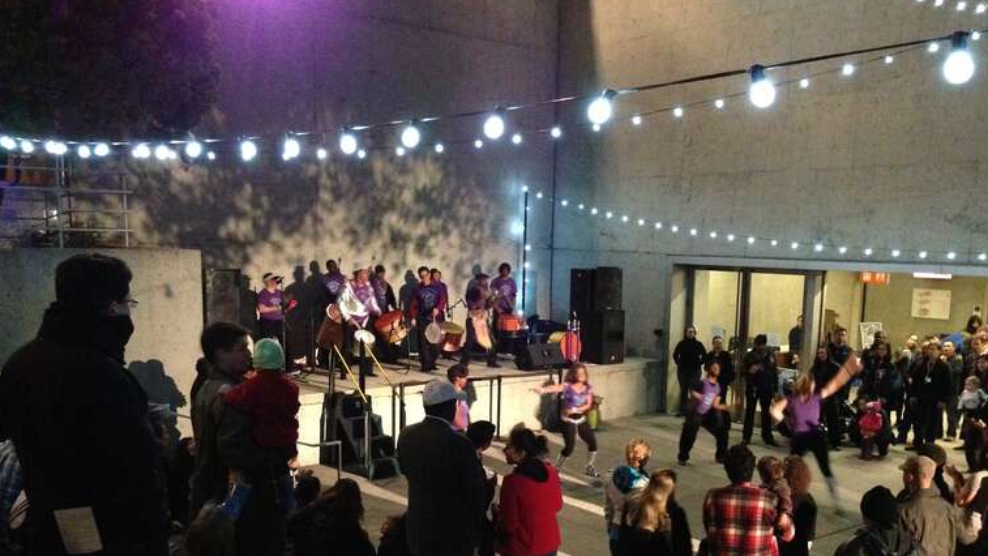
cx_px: 514
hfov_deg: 52.8
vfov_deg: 30.9
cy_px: 378
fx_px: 996
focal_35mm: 38
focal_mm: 4.13
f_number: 2.4
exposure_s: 1/15
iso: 800
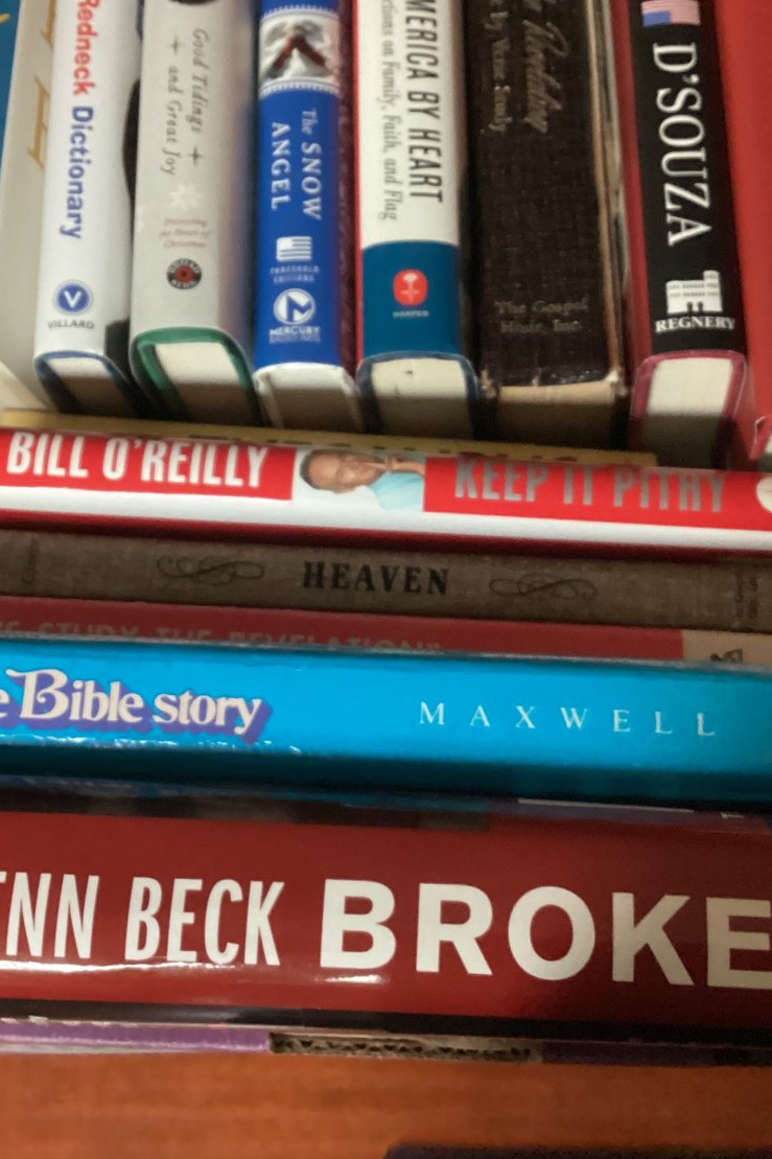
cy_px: 589
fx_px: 1416
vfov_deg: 44.5
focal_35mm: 44
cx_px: 416
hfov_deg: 30.5
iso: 640
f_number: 2.4
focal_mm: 3.3
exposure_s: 1/30
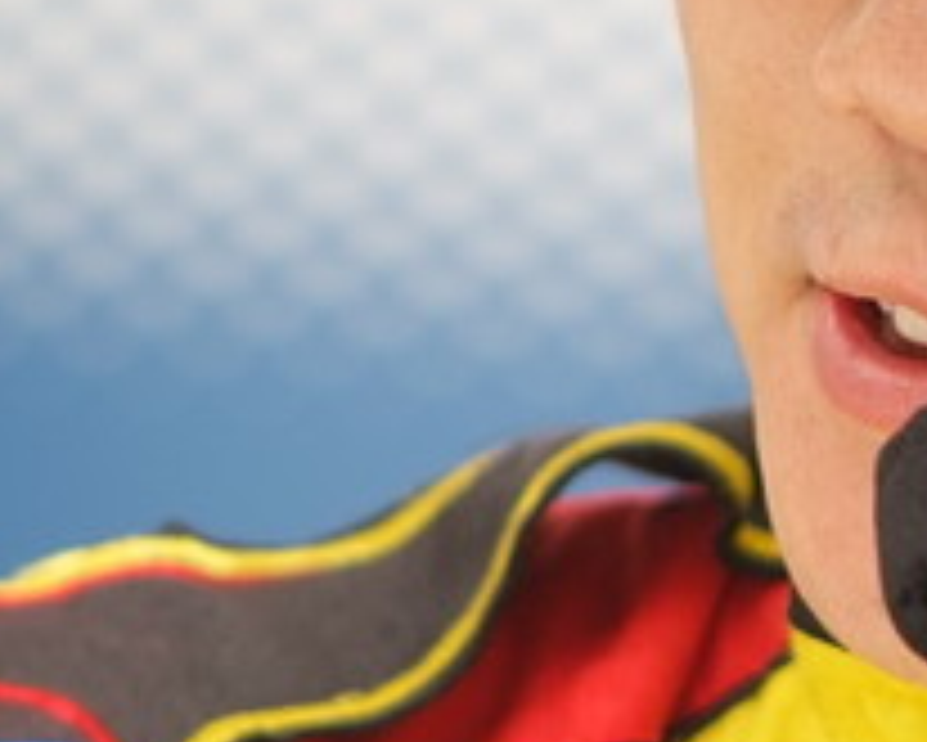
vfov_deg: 1.8
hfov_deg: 2.2
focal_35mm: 884
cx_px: 1112
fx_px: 24265
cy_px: -18
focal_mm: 180
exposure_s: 1/125
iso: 400
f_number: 2.8
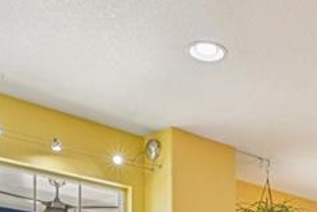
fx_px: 537
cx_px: 289
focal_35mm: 61
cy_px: 324
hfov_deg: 31.3
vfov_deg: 19.3
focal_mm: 14
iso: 180
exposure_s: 1/15
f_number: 13
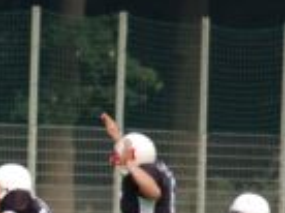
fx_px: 6624
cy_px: 225
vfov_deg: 1.8
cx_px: 26
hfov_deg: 2.5
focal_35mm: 806
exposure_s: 1/640
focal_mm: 170
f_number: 4.8
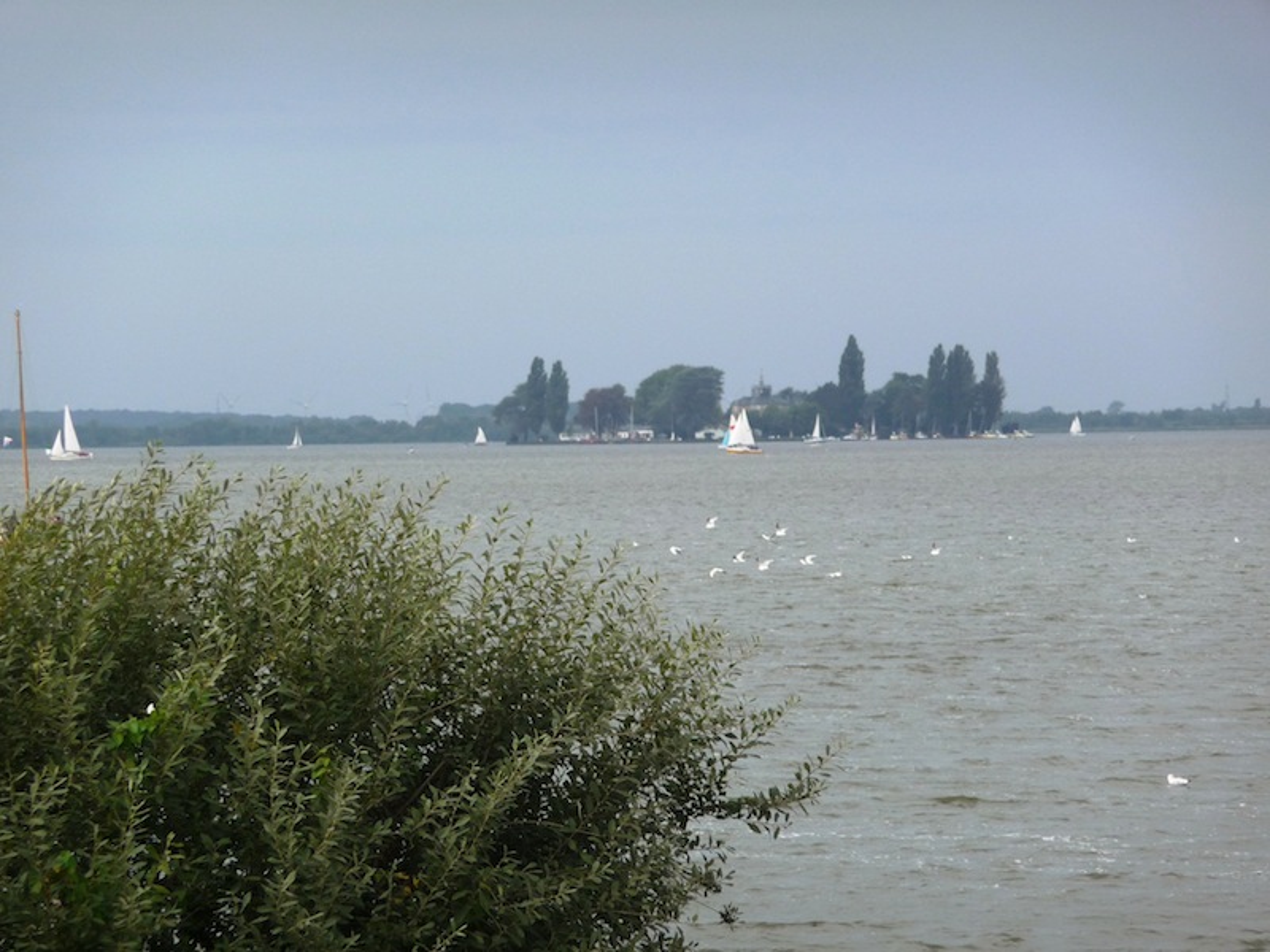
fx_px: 10273
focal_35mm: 280
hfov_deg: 7.1
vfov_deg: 5.3
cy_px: 476
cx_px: 635
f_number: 4.9
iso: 100
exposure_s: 1/400
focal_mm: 47
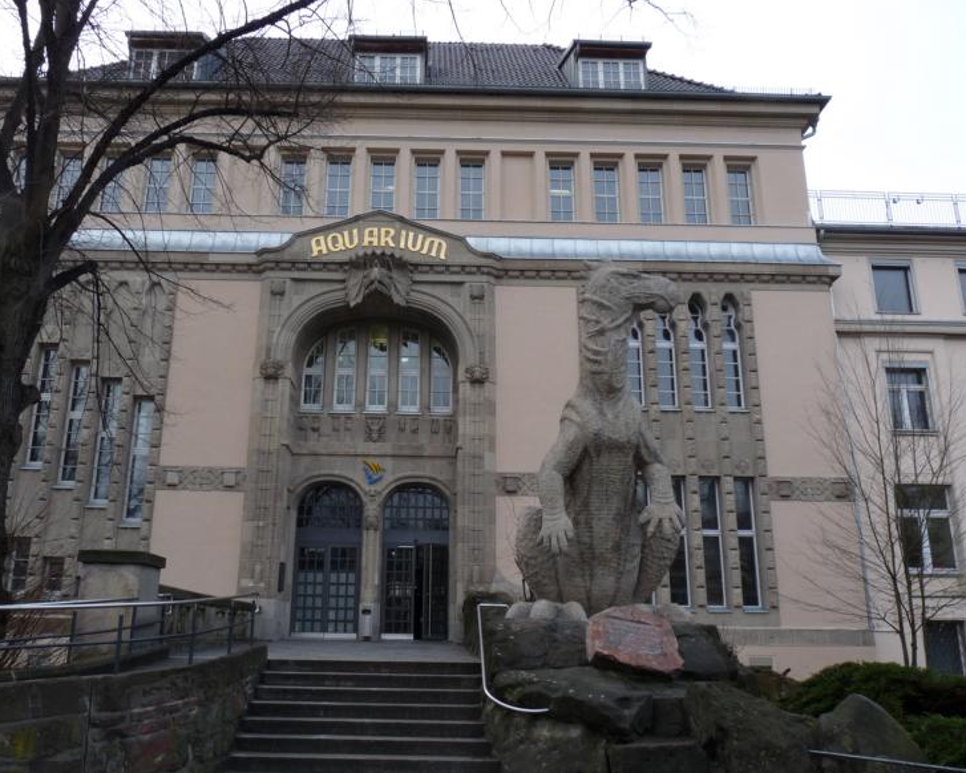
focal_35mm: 29
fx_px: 829
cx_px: 440
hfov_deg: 60.3
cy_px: 394
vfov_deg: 50.0
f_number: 4
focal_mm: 4.8
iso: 100
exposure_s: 1/125
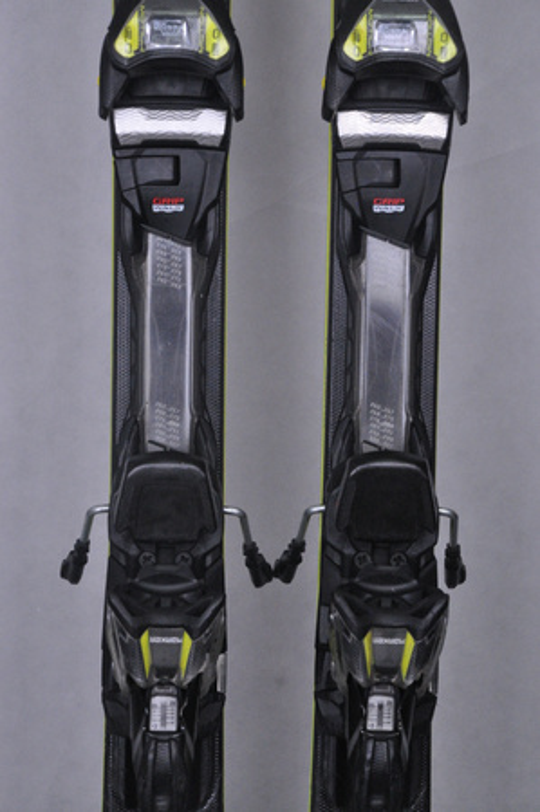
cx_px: 270
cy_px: 406
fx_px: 2875
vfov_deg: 16.1
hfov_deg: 10.7
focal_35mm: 128
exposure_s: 1/125
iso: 3200
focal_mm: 85
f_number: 9.5
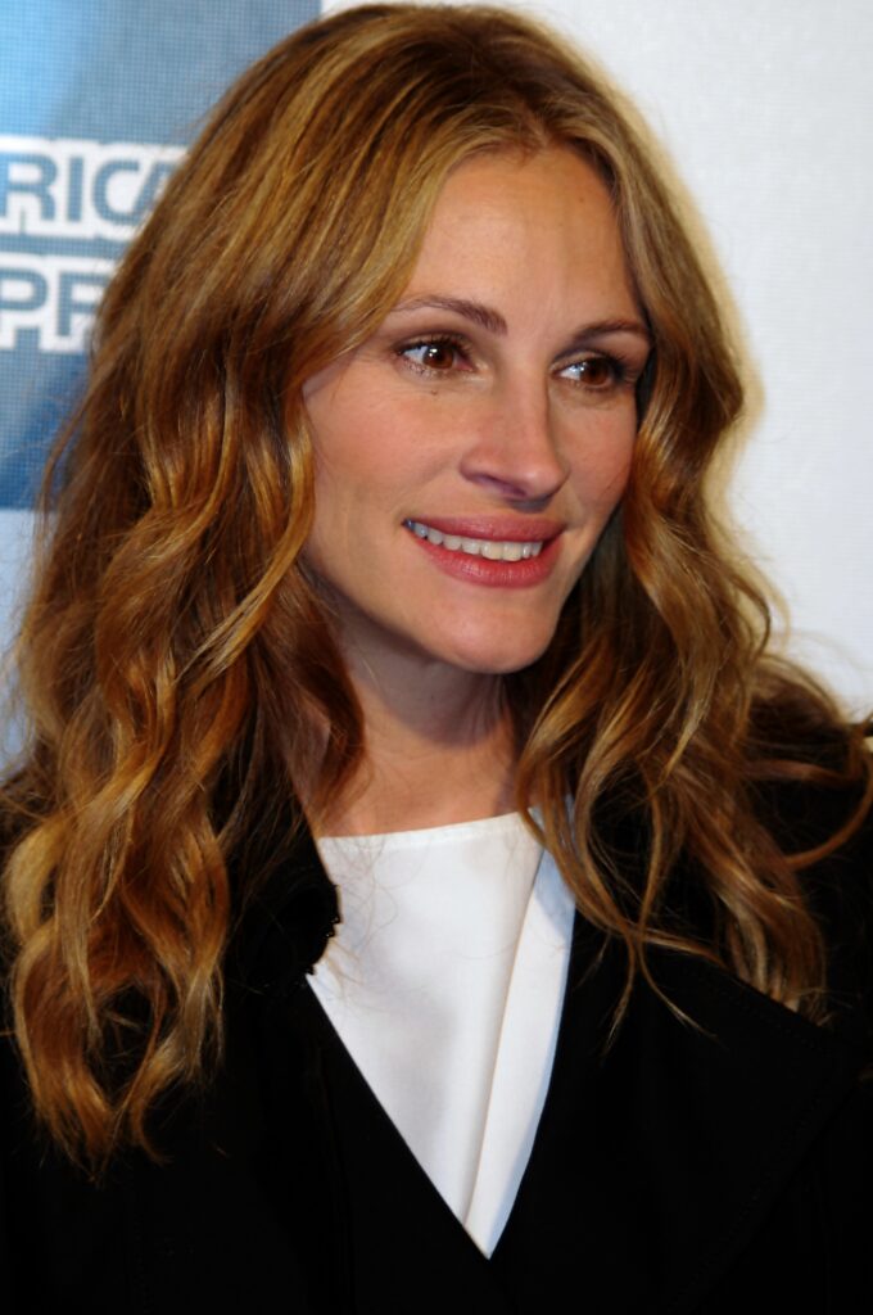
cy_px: 658
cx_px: 436
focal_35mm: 117
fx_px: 4267
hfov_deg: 11.7
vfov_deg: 17.5
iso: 200
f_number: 4
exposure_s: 1/50
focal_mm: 77.5
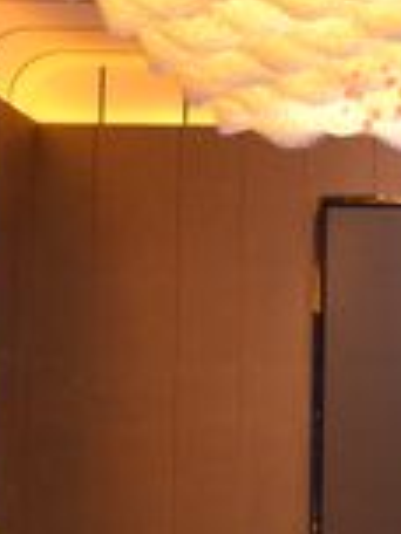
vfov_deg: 17.3
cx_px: 813
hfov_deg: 11.9
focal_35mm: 111
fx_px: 1714
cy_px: 543
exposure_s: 1/60
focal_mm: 18
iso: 1100
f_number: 3.5
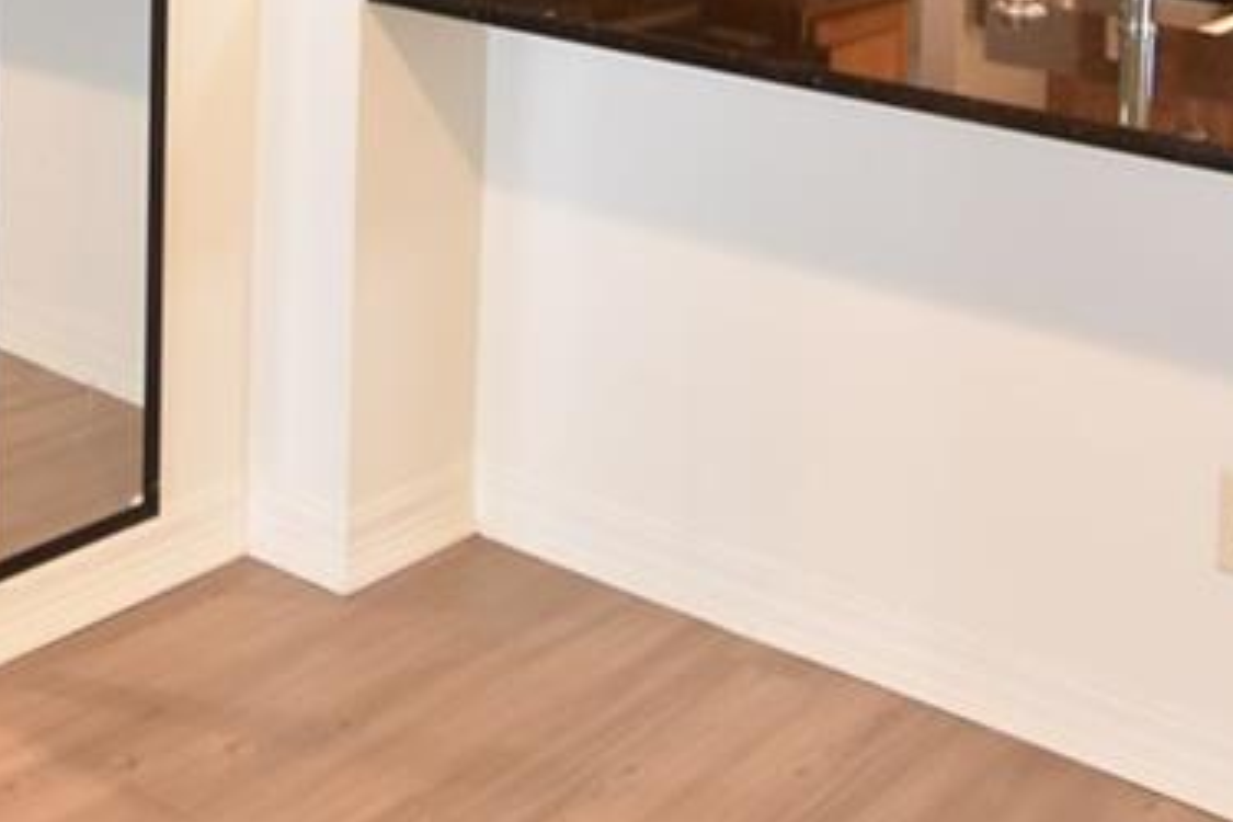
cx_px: 539
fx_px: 2192
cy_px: -309
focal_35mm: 64
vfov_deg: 19.3
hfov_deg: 31.4
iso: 800
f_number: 3.5
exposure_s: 1/20
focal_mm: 10
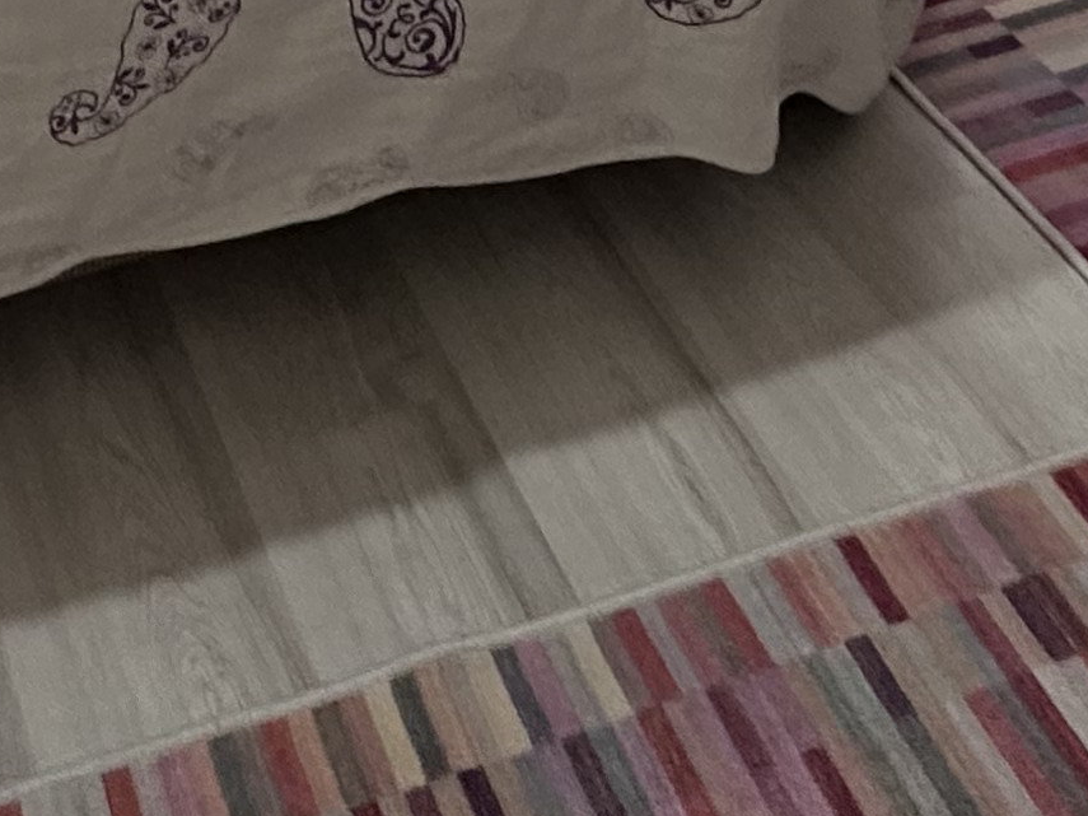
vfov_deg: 15.4
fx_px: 2074
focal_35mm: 66
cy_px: -1013
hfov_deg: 28.4
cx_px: 144
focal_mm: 2.22
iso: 250
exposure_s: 1/50
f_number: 2.2
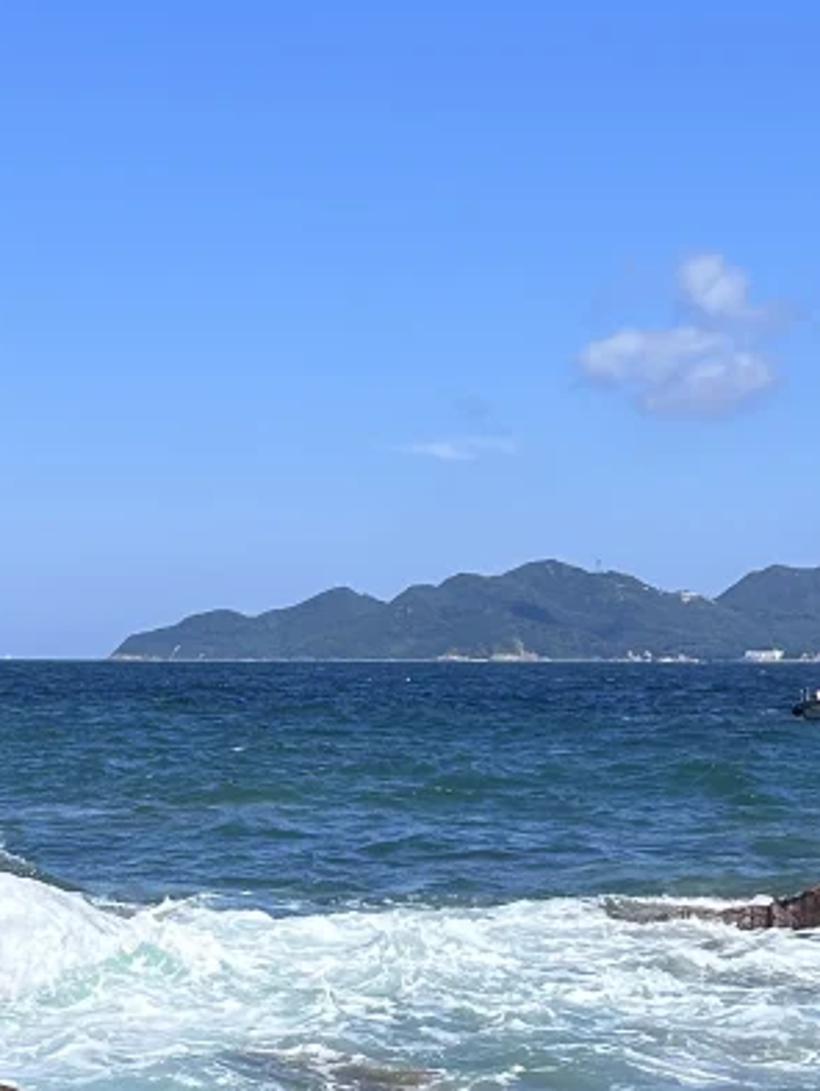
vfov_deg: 20.5
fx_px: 2997
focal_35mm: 95
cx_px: 25
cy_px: 753
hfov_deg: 15.3
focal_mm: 5.7
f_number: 1.5
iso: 50
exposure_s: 1/4115
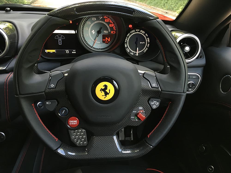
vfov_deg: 48.2
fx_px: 194
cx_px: 116
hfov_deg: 61.7
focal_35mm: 29
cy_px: 86
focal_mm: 4.15
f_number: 2.2
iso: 32
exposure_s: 1/33
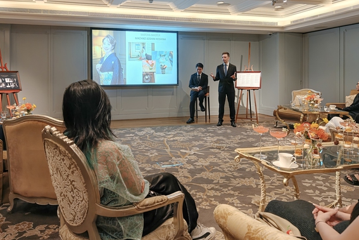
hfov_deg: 67.4
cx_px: 181
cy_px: 94
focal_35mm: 27
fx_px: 269
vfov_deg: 47.6
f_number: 1.8
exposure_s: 1/122
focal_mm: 8.67
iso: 400
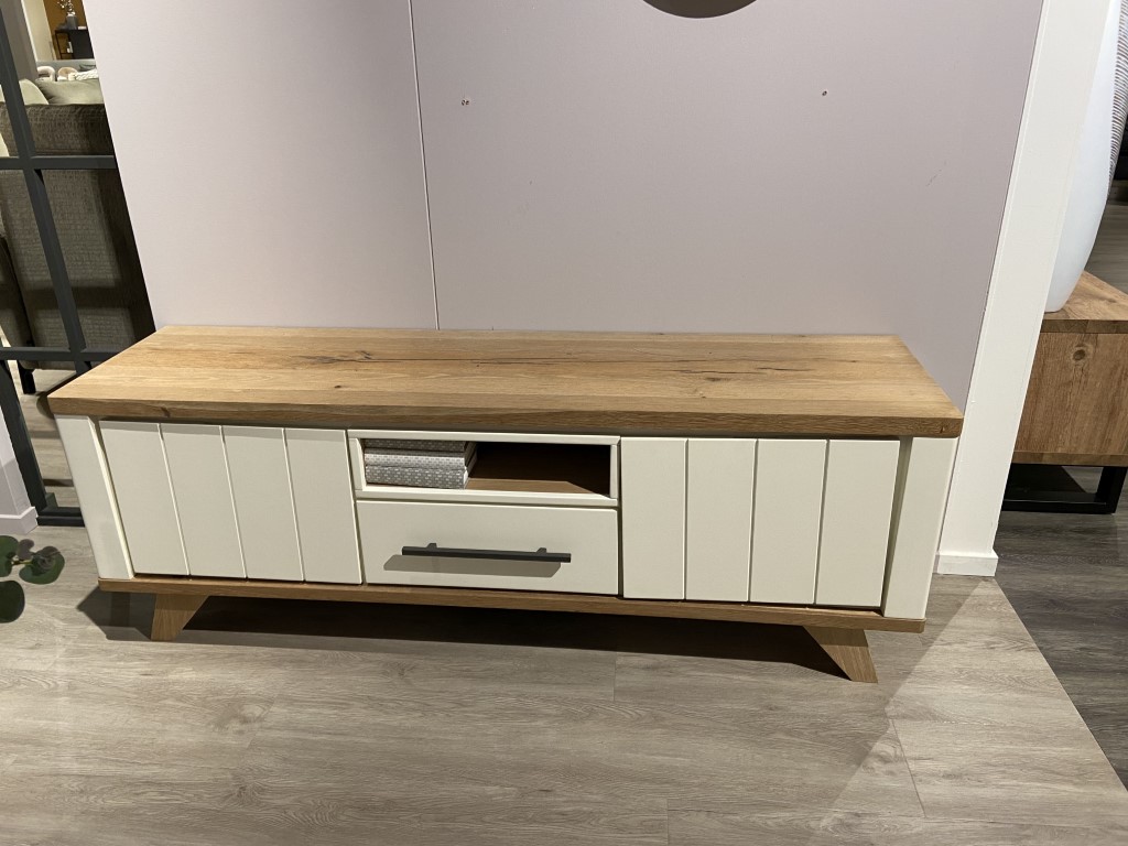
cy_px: 423
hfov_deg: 67.3
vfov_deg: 53.1
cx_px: 564
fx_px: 847
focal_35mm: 26
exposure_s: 1/50
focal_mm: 4.25
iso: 80
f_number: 1.8
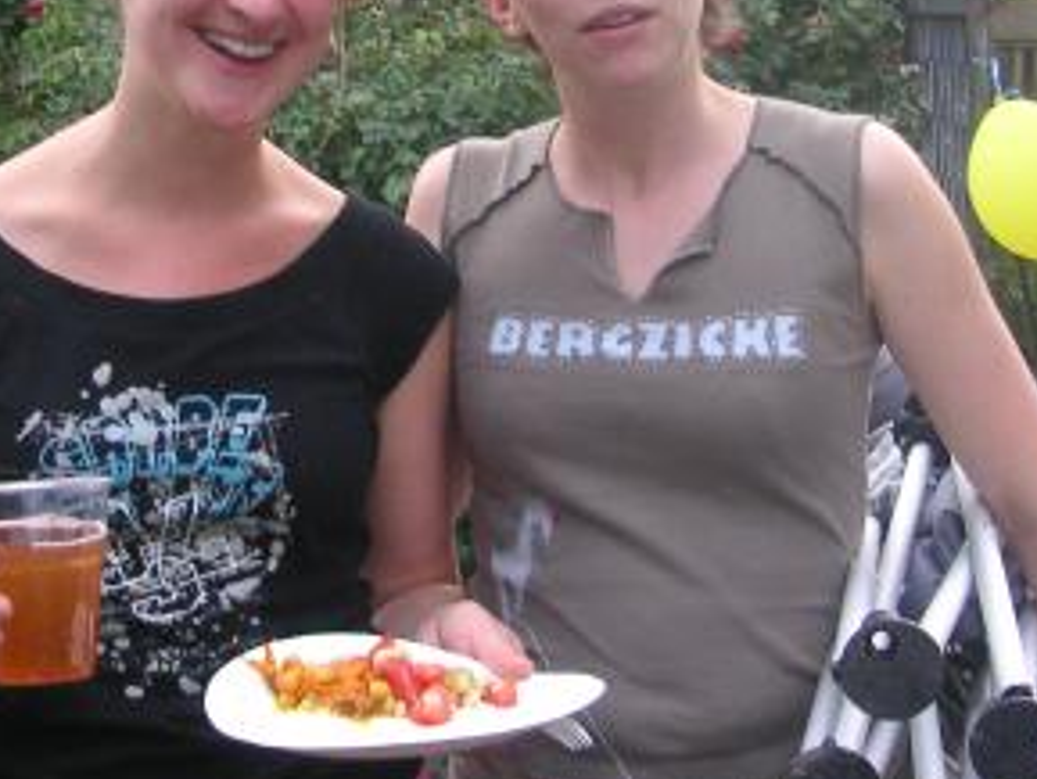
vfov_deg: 17.7
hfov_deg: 23.8
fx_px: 2458
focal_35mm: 82
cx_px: 388
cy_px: 86
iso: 50
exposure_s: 1/45
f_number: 2.8
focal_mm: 6.1
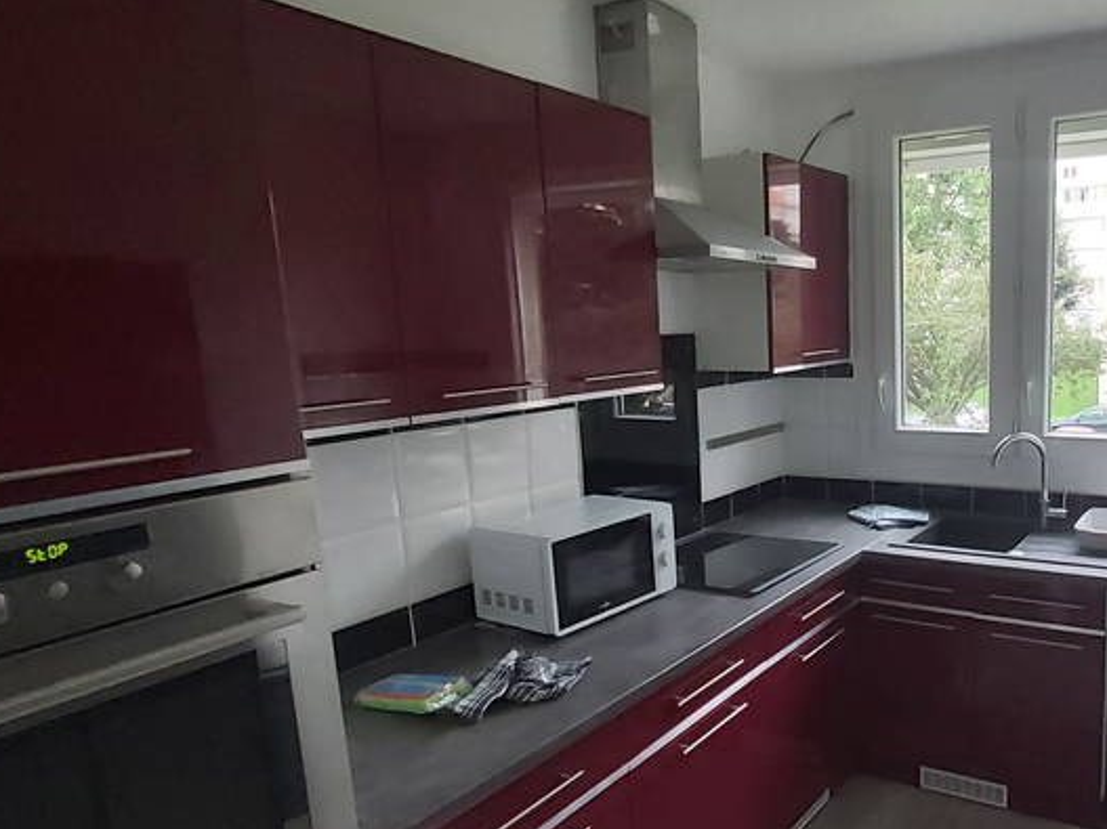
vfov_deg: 71.4
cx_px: 800
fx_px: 575
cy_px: 449
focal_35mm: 18
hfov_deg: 82.3
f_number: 2.2
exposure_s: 1/50
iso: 200
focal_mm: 1.42
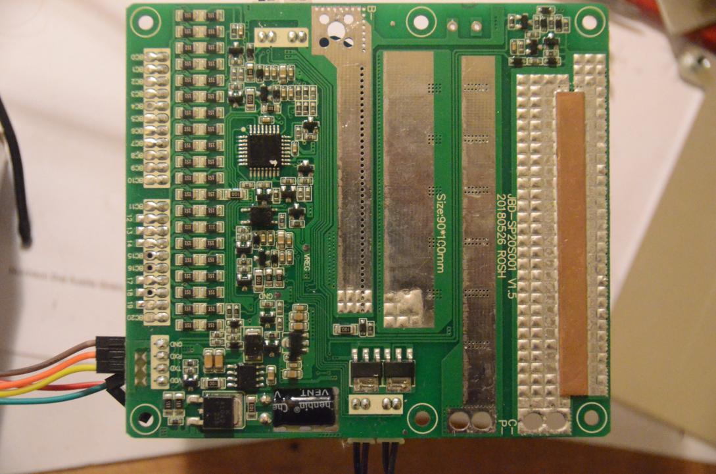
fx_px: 2233
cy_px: 237
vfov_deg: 12.1
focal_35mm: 112
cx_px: 358
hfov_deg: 18.2
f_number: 5
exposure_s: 1/60
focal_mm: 75
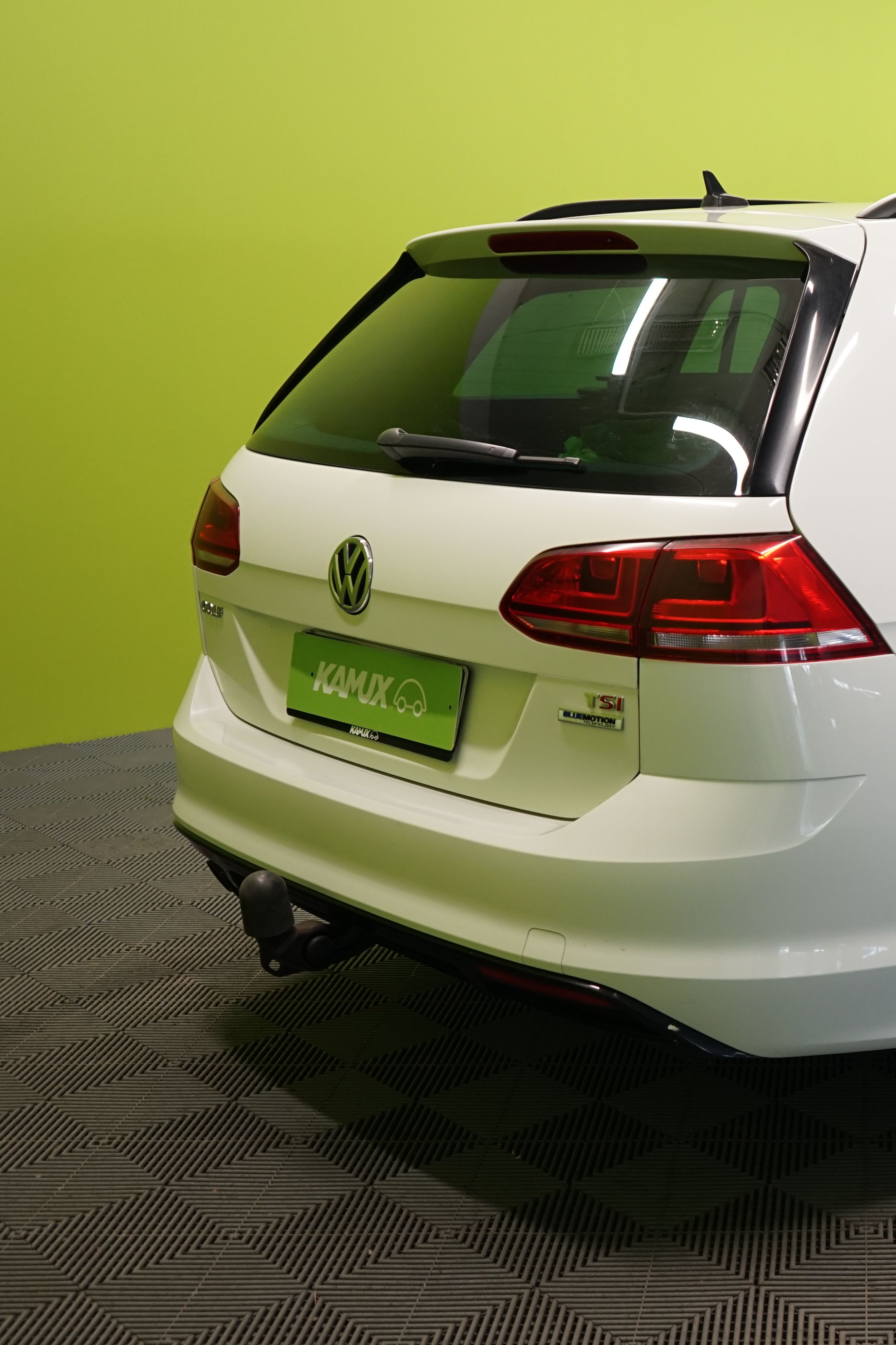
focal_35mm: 47
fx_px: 1755
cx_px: 970
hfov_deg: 26.5
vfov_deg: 41.9
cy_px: 676
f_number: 4.5
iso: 800
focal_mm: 31
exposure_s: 1/30
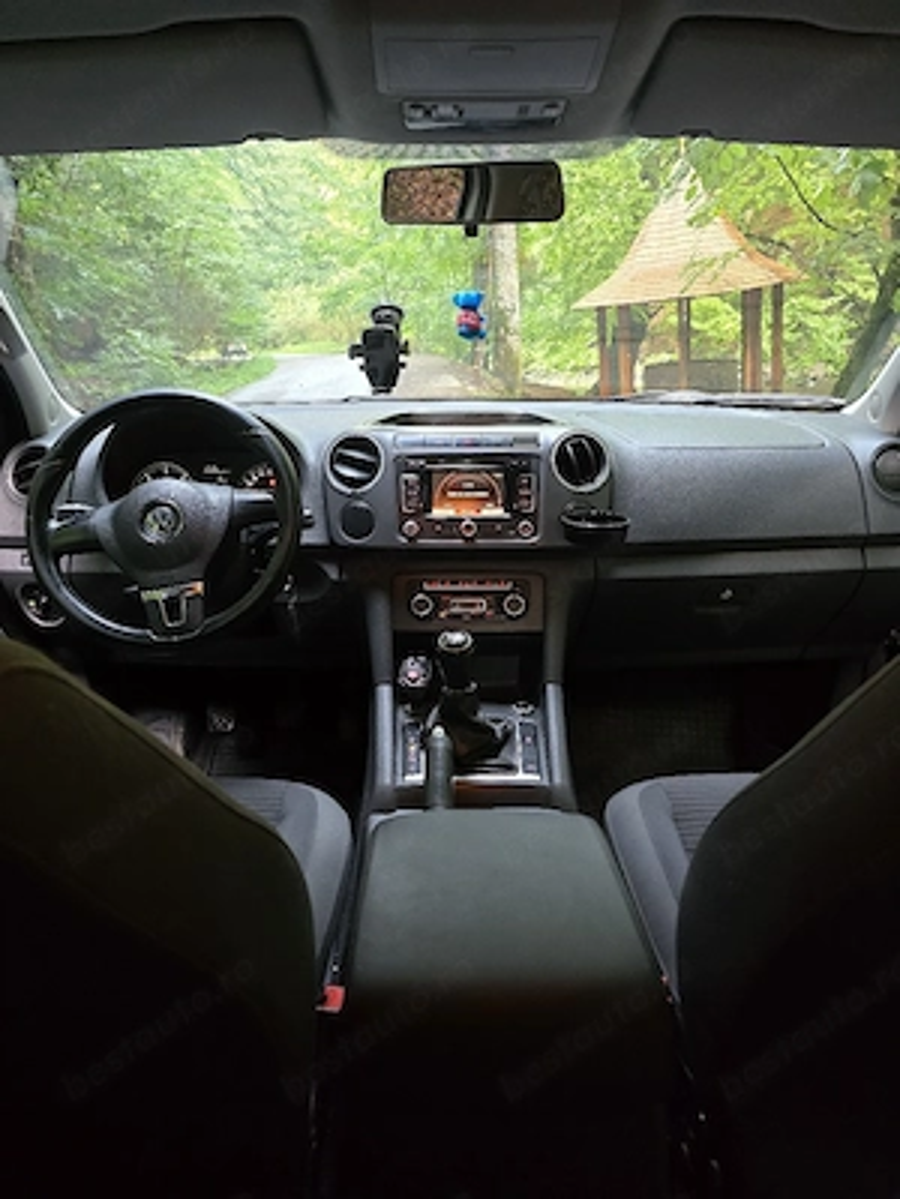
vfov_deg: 73.9
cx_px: 450
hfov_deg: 58.9
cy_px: 600
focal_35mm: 23
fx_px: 797
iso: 800
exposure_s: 1/60.2
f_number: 1.7
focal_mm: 6.3
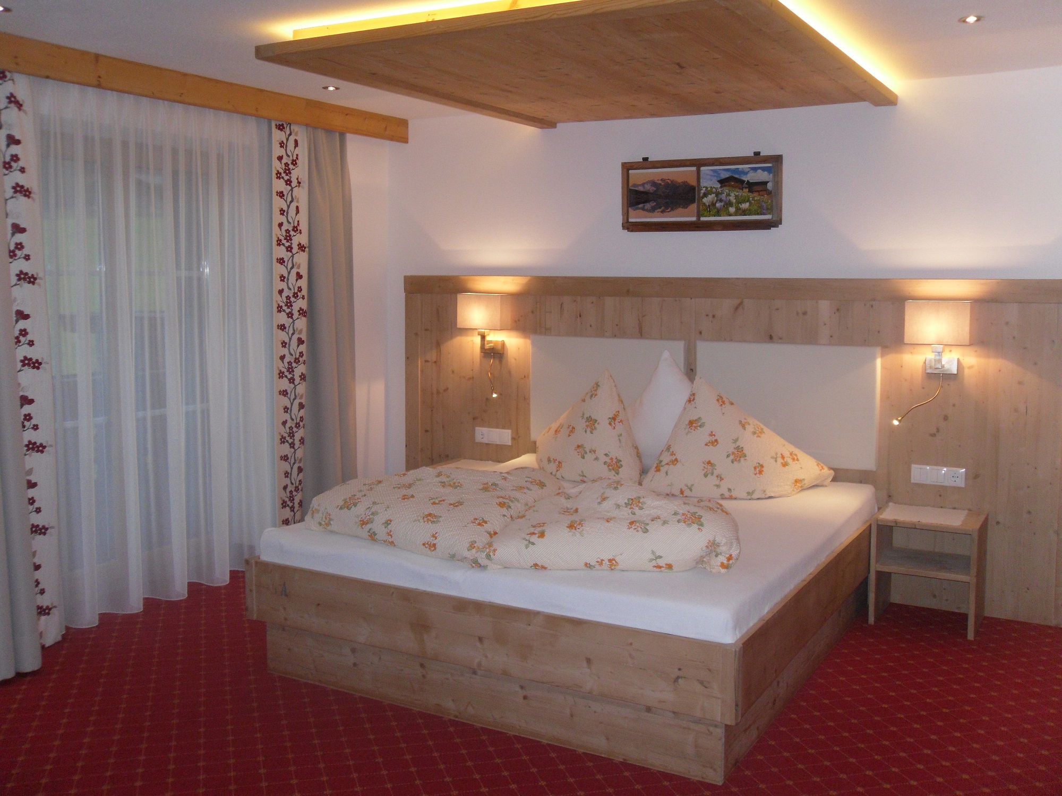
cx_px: 531
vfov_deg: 40.7
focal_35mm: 35
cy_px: 398
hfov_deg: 52.6
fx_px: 1074
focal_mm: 6.3
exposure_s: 1/45
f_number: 3.5
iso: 200
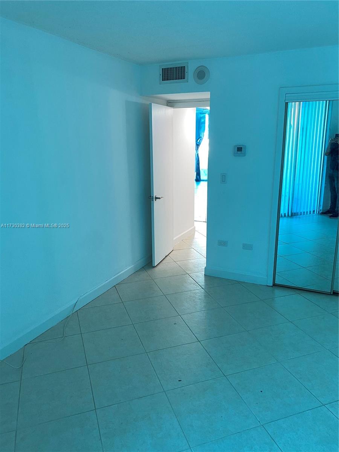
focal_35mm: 26
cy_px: 226
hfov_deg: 53.1
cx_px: 170
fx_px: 339
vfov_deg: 67.3
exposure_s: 1/60
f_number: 1.8
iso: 100
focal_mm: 4.25
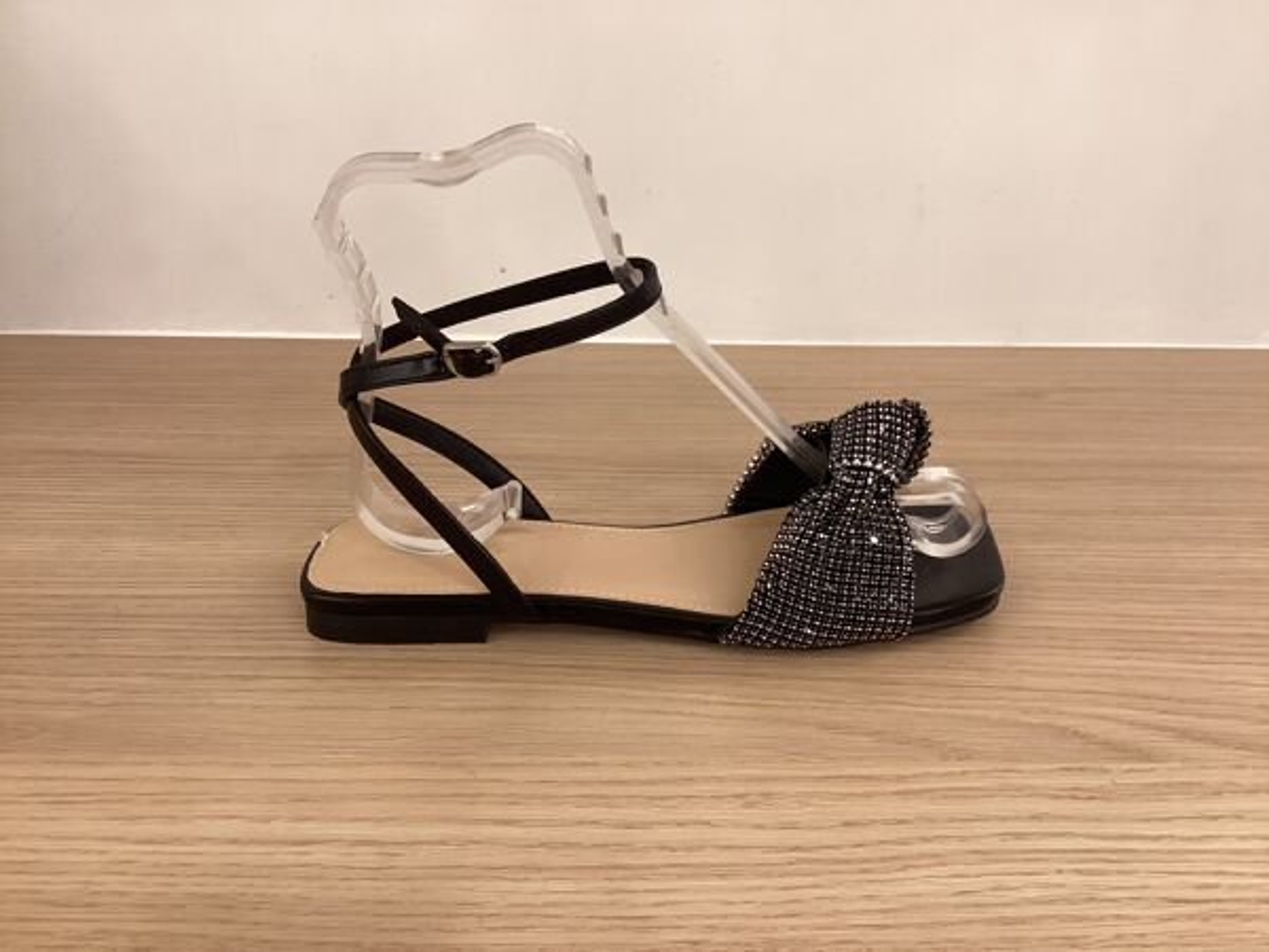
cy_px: 476
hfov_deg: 58.4
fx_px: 1136
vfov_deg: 45.4
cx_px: 634
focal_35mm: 31
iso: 100
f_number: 2.4
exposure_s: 1/50
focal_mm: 3.3
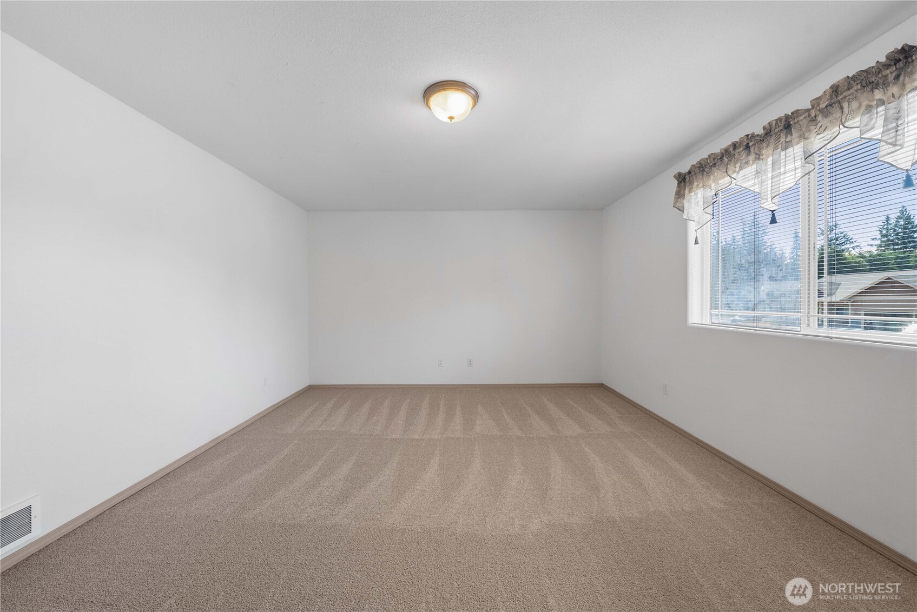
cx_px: 458
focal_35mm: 13
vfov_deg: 85.5
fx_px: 331
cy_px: 306
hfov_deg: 108.3
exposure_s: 1/10
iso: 1000
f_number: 7.1
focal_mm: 13
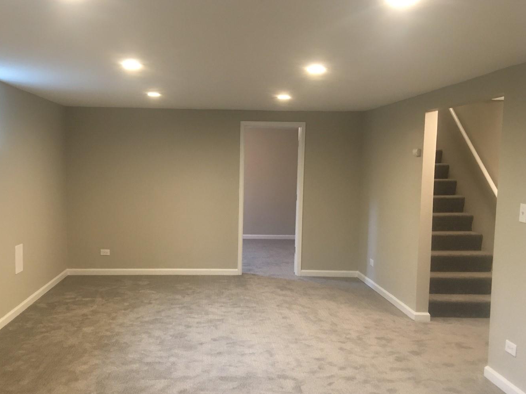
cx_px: 231
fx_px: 532
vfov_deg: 40.6
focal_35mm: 35
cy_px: 218
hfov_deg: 52.5
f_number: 2.2
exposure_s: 1/15
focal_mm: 4.15
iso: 64
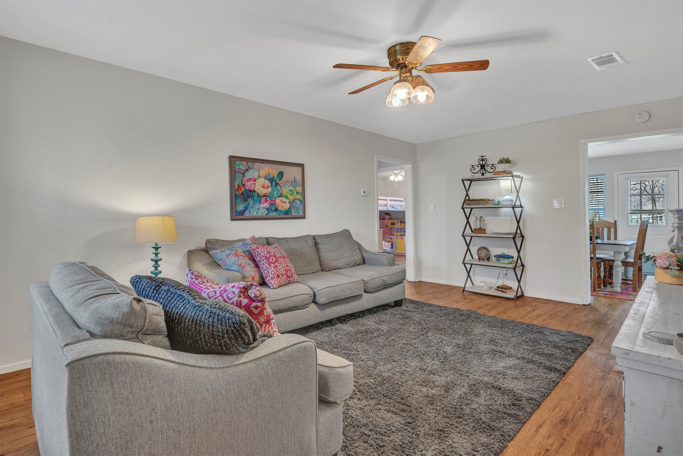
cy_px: 228
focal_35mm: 18
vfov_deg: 67.4
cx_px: 342
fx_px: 342
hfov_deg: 90.0
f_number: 8
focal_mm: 18
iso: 400
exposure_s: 1/10
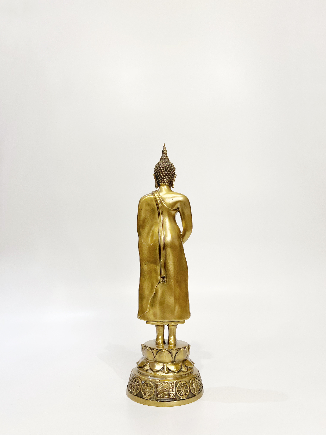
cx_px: 163
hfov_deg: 53.1
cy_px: 218
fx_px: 326
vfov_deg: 67.3
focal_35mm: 26
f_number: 1.5
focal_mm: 5.7
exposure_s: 1/100
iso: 125
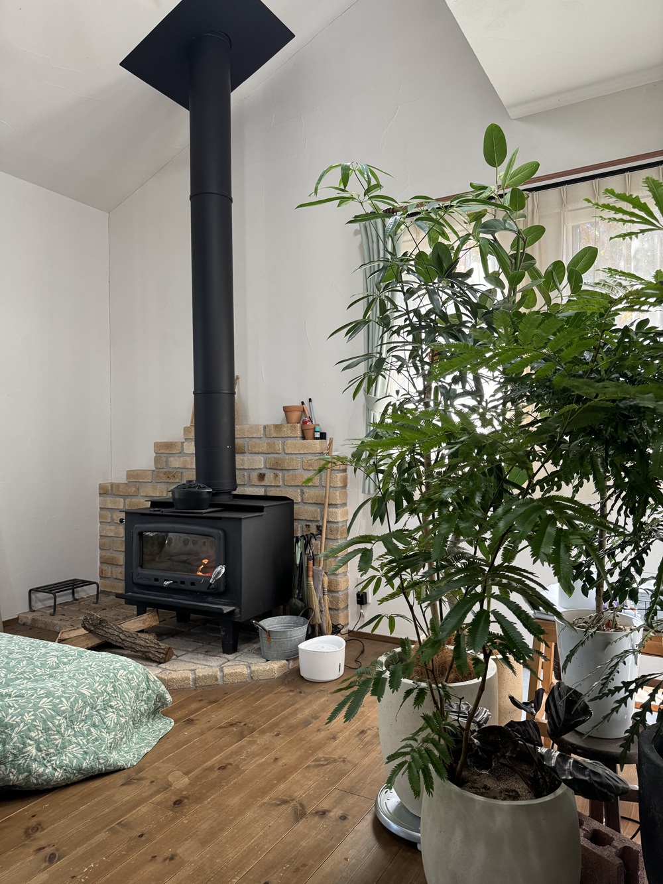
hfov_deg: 56.8
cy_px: 442
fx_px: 613
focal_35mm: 24
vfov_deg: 71.6
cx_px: 332
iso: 200
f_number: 1.78
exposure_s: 1/117
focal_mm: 6.86
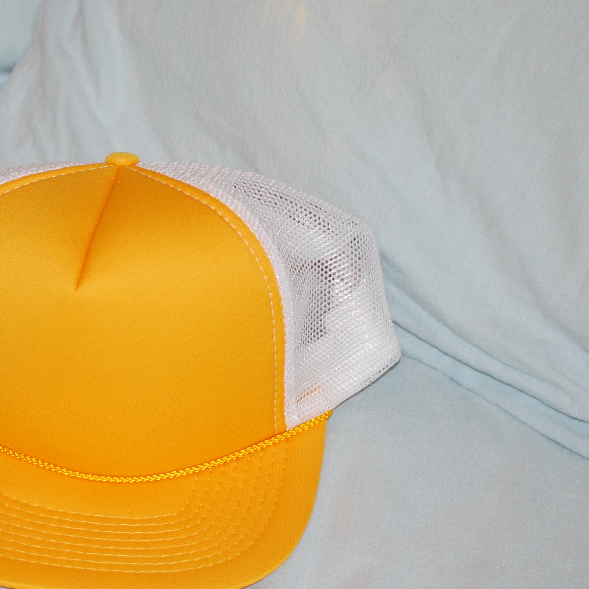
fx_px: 2944
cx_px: 55
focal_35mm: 153
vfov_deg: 11.4
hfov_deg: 11.4
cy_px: 367
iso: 200
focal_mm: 55
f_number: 4
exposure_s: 1/60
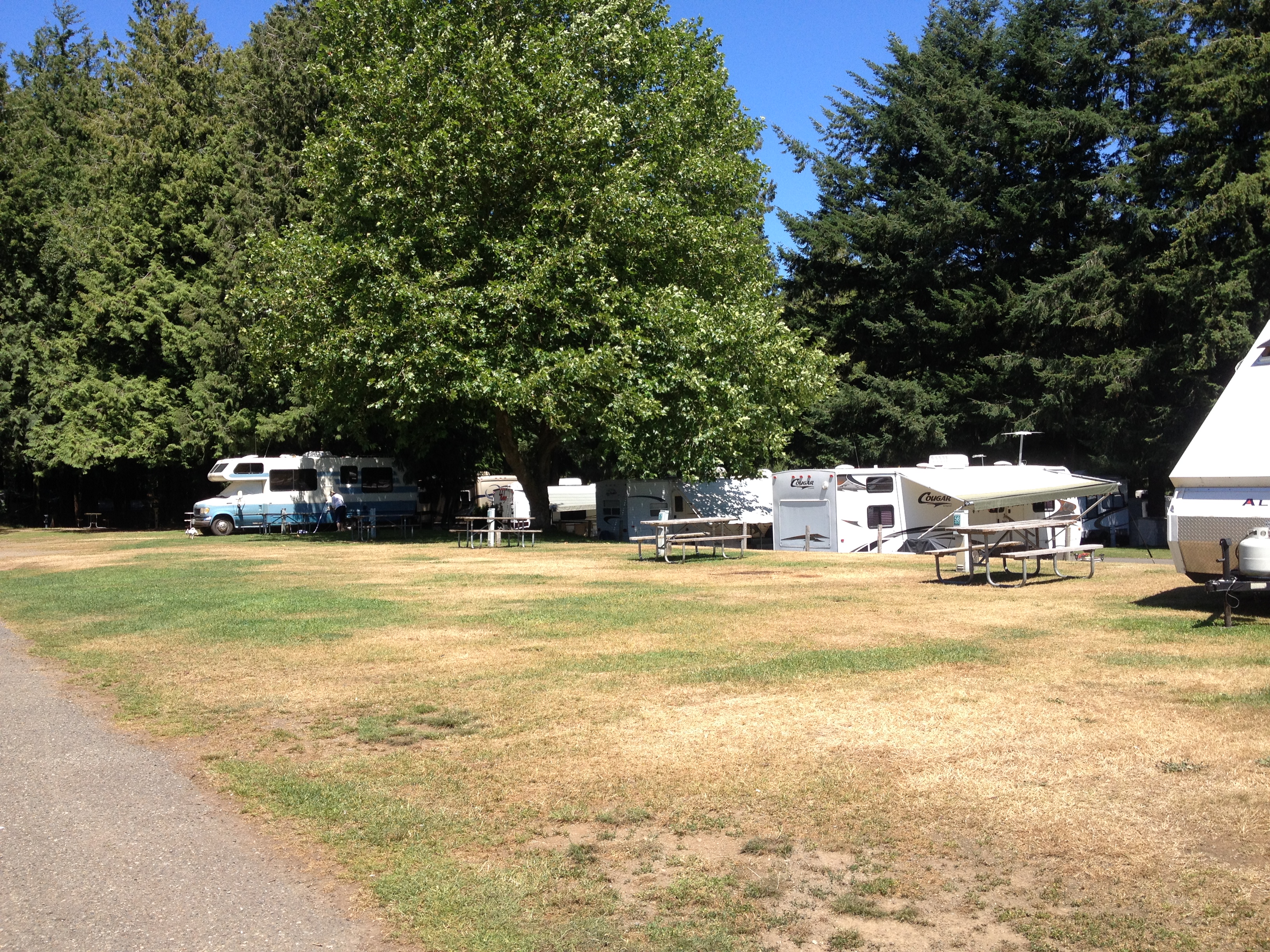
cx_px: 635
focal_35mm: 35
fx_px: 1284
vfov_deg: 40.7
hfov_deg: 52.6
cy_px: 476
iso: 50
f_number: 2.4
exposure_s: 1/800
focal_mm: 4.28
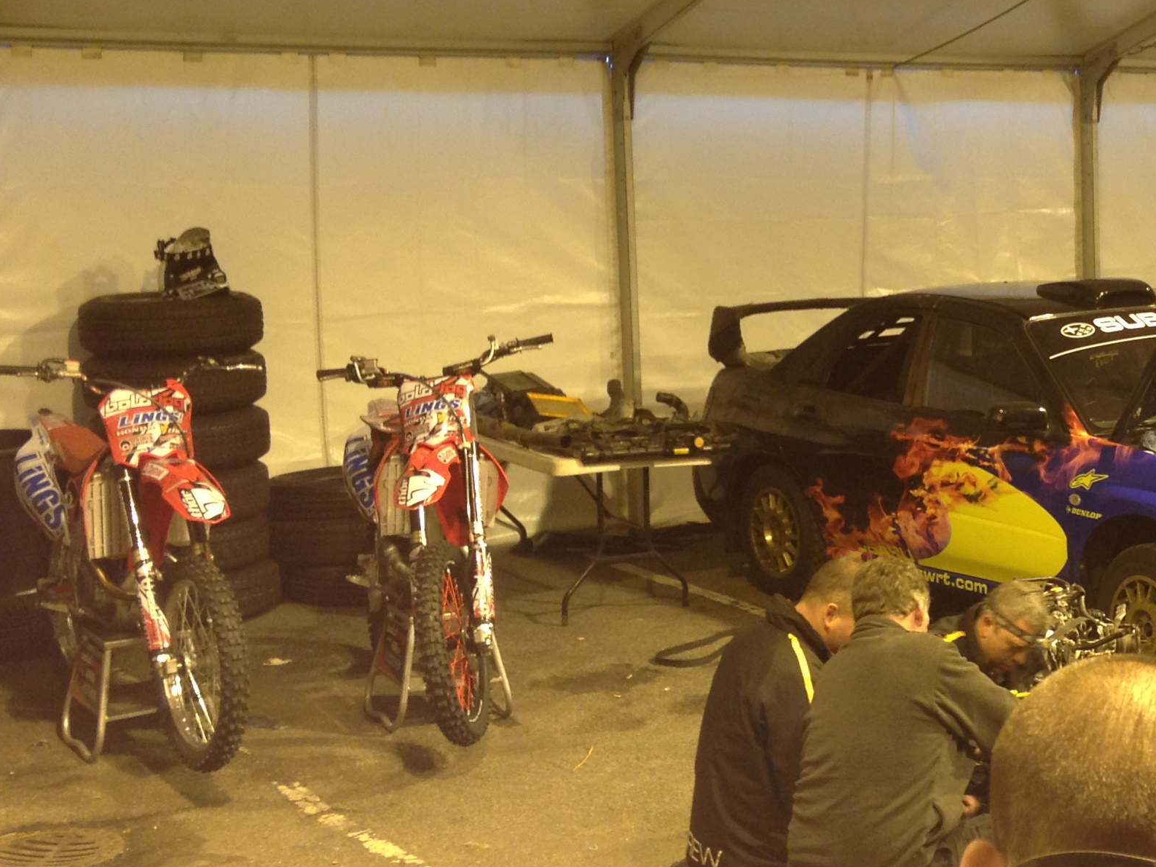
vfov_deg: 20.4
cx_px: 1088
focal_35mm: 72
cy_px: 380
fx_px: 2404
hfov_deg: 26.0
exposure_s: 1/20
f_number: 2.4
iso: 100
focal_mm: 4.28
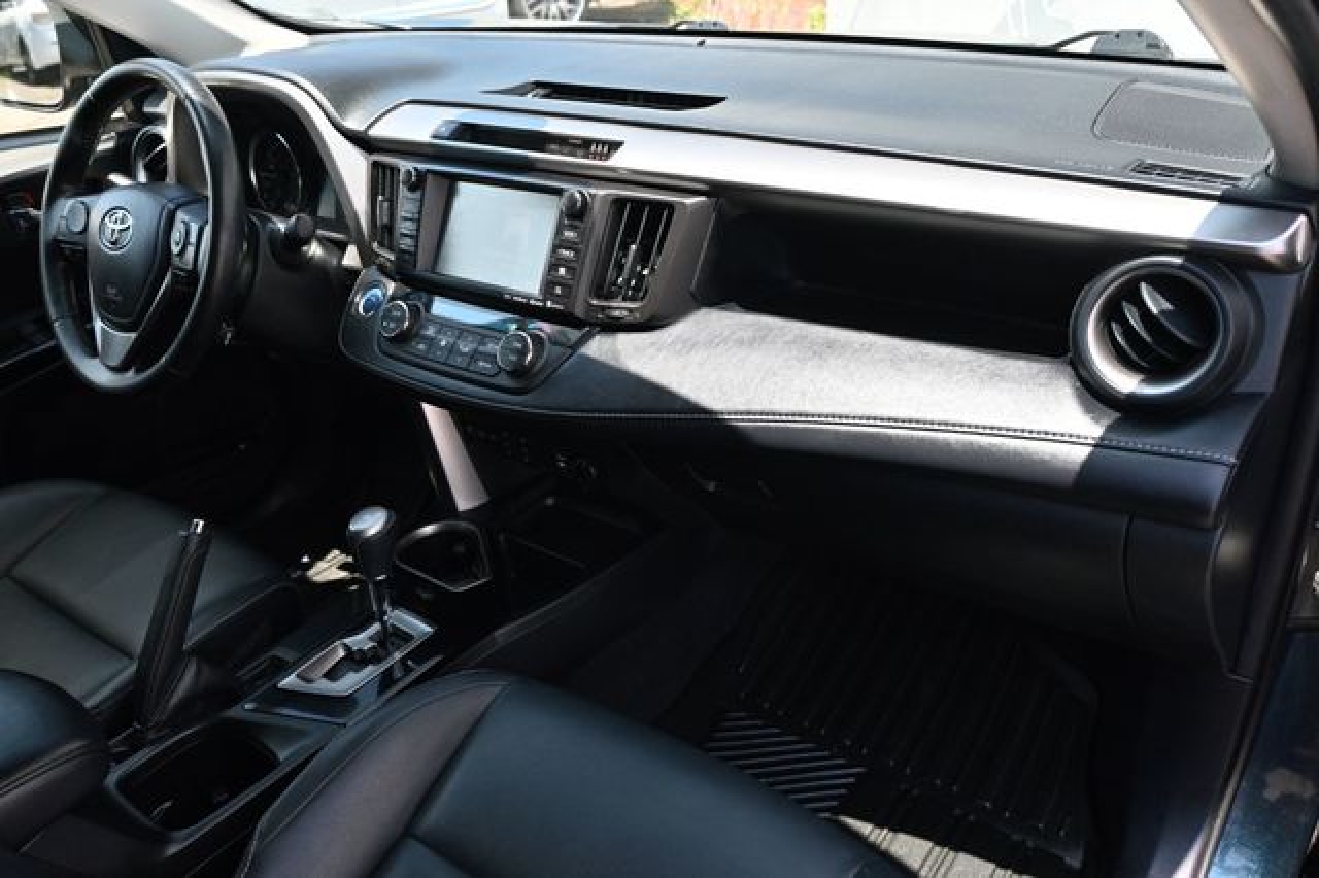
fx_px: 1071
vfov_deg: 44.6
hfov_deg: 63.2
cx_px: 660
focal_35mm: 29
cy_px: 439
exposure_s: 1/250
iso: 250
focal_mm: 19.5
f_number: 4
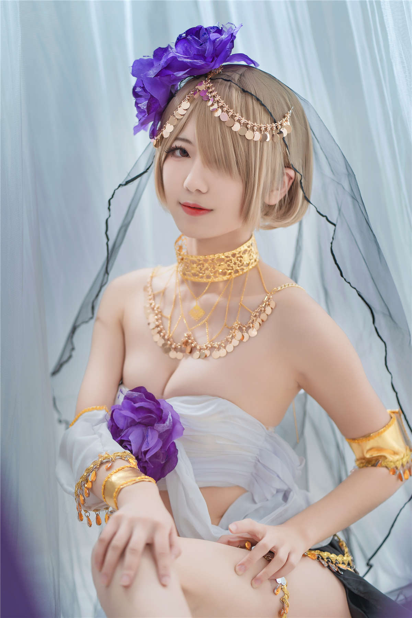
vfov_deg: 23.9
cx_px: 206
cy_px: 309
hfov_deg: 16.1
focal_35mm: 85
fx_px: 1459
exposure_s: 1/160
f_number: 2
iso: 160
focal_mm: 85
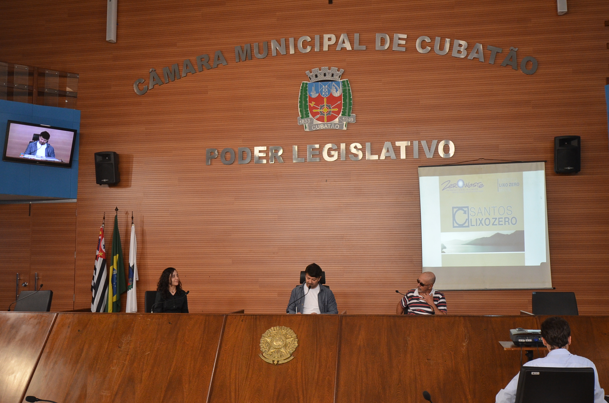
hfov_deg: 53.2
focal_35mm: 36
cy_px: 202
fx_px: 608
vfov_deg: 36.7
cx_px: 304
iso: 1000
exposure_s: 1/60
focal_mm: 24
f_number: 4.5
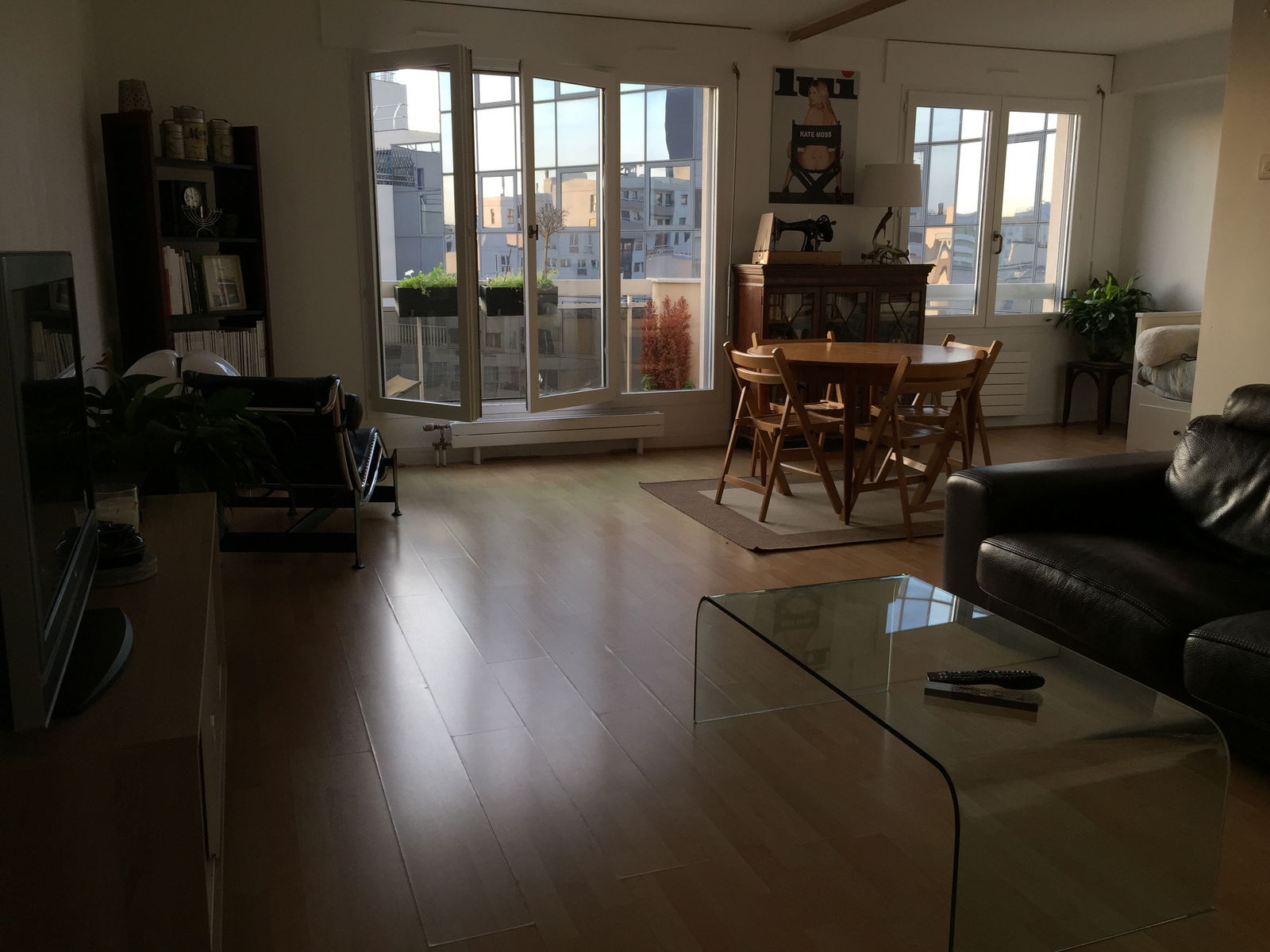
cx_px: 635
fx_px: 1064
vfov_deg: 48.2
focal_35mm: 29
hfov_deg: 61.7
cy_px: 476
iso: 40
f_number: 2.2
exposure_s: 1/100
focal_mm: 4.15
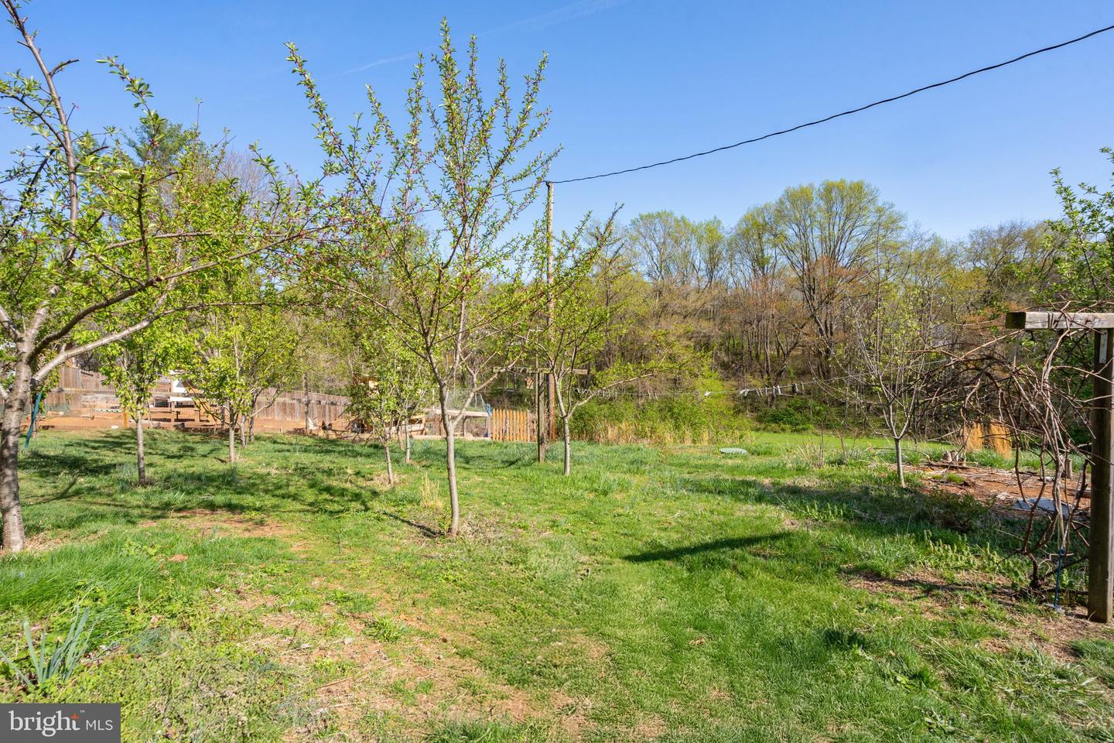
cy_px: 372
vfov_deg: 73.7
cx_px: 557
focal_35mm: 16
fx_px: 495
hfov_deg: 96.7
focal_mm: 16
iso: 250
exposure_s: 1/320
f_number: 11
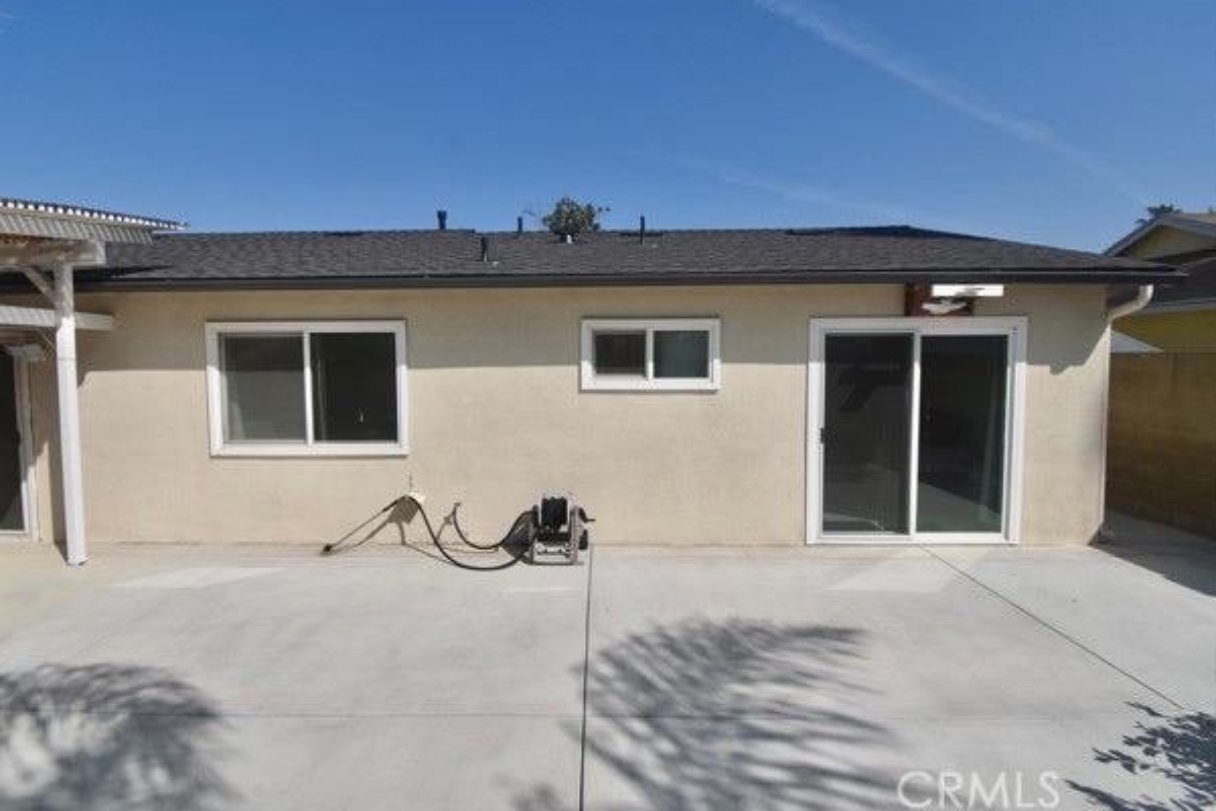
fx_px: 540
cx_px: 580
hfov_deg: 96.7
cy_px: 386
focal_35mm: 16
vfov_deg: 73.7
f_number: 11
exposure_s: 1/500
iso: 200
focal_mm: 10
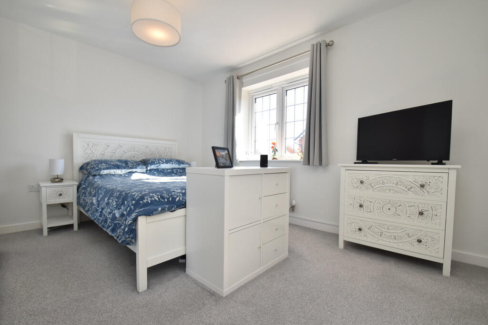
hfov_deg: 100.4
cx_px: 244
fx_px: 203
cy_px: 162
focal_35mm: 15
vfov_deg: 77.3
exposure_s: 1/100
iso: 400
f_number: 8
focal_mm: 10
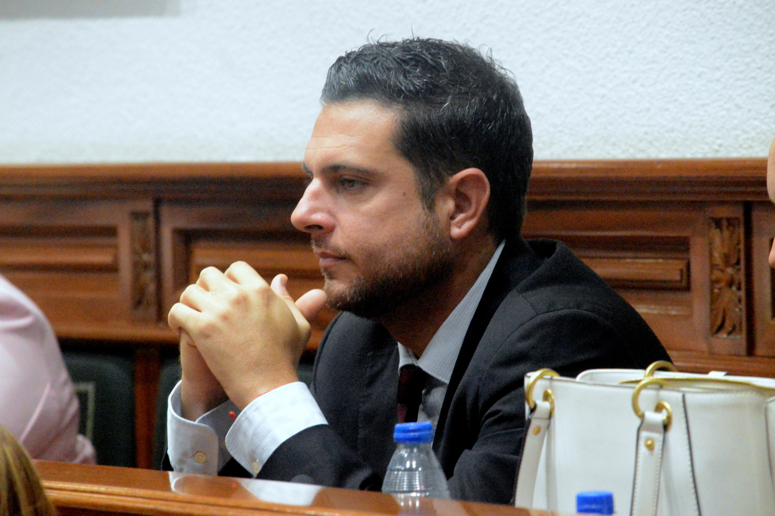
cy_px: 258
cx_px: 388
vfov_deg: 5.4
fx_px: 5486
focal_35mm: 255
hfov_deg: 8.1
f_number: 9
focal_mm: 170
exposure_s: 1/200
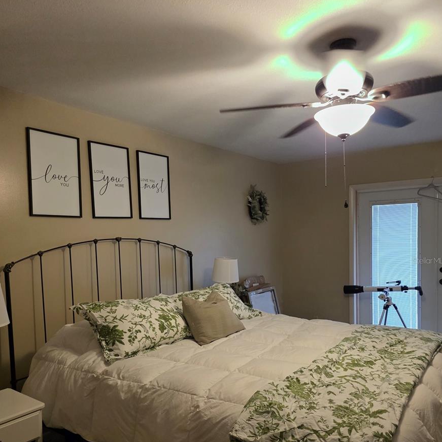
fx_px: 404
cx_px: 220
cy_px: 260
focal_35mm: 28
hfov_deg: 57.3
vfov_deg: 57.0
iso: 640
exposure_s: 1/120
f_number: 1.7
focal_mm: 6.25
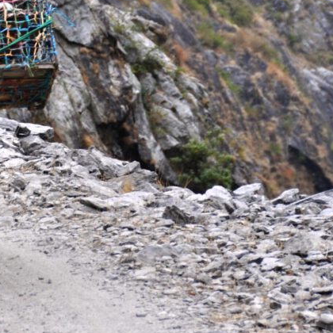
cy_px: -12
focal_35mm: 269
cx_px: 50
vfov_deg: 6.5
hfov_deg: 6.5
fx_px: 2930
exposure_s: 1/160
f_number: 6.3
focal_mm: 75
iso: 200
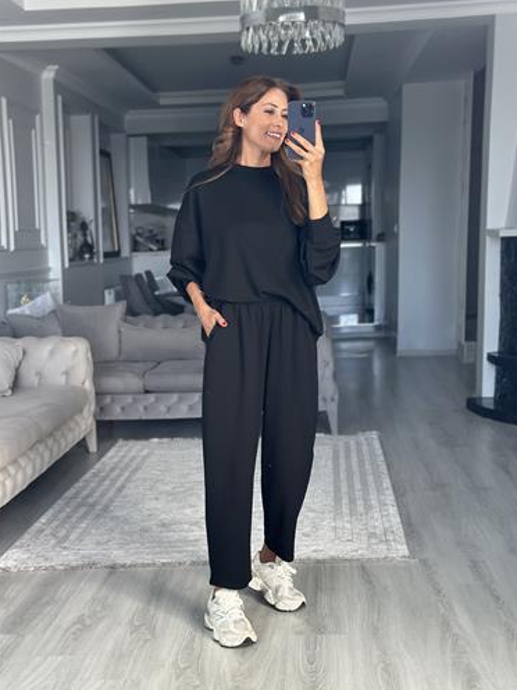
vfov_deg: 38.9
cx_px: 257
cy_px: 345
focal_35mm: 49
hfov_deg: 29.7
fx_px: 976
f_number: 1.78
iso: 125
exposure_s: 1/161
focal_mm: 6.86
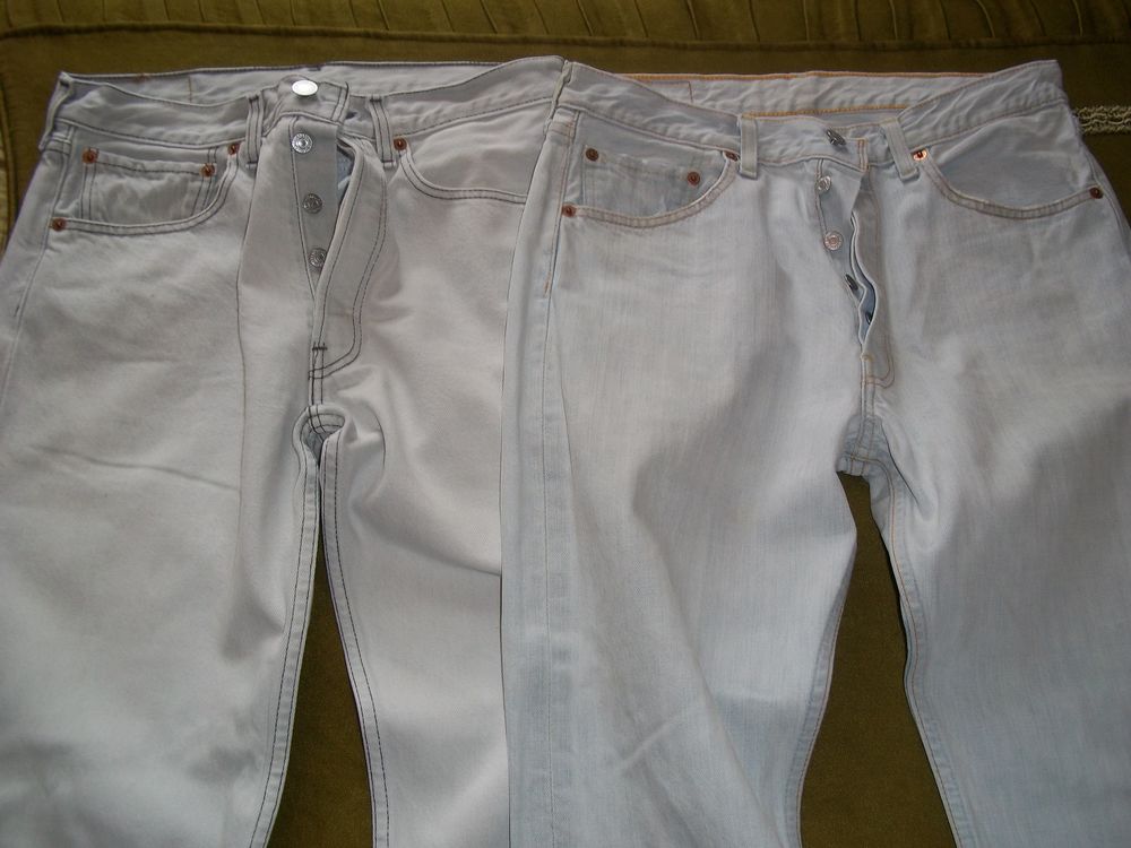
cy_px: 424
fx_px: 1176
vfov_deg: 39.7
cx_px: 566
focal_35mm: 36
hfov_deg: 51.4
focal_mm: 6.5
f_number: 3.1
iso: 80
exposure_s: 1/30
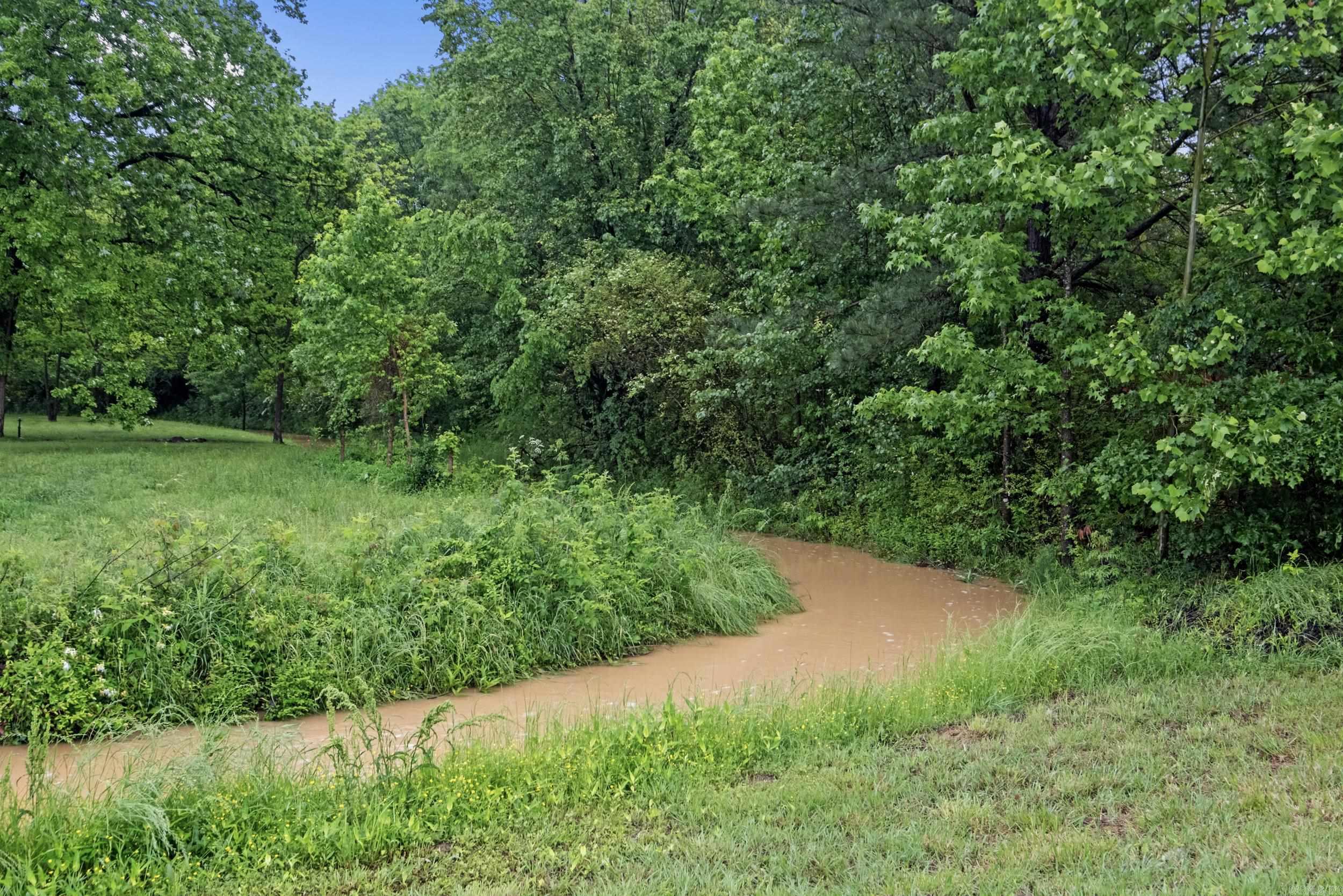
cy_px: 448
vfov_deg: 36.9
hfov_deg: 53.1
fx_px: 1343
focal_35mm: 36
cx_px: 672
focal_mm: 24
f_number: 7.1
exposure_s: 1/125
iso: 800
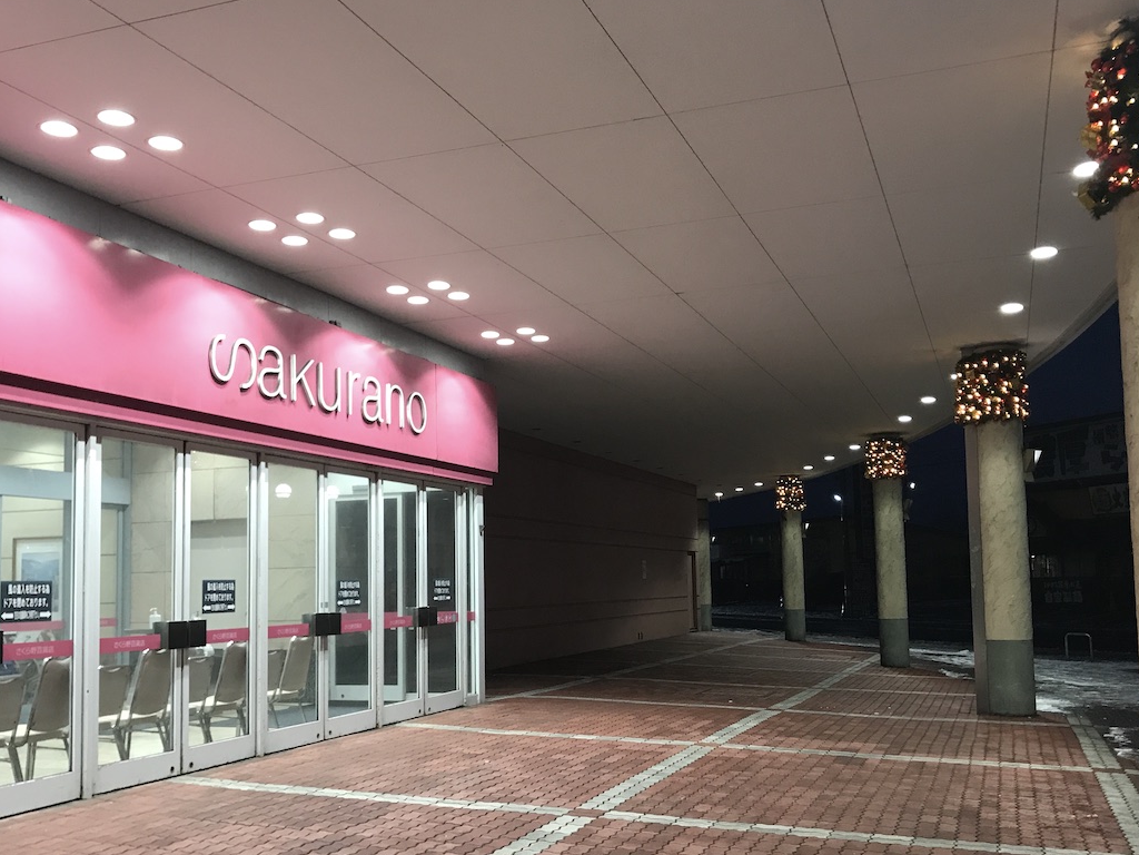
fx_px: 1152
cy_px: 504
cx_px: 585
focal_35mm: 35
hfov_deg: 52.6
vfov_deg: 40.6
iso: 40
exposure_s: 1/33
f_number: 1.8
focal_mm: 3.99
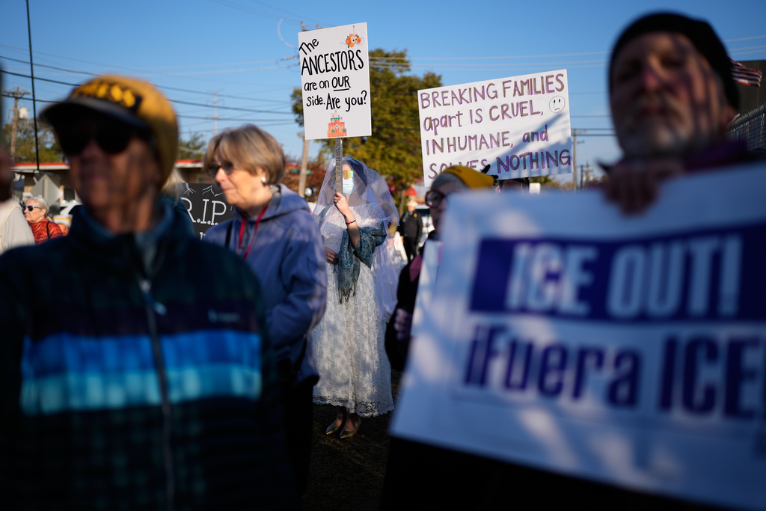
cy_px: 256
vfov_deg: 37.9
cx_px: 383
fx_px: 745
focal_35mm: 35
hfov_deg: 54.4
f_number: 1.4
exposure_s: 1/5000
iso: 100
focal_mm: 35
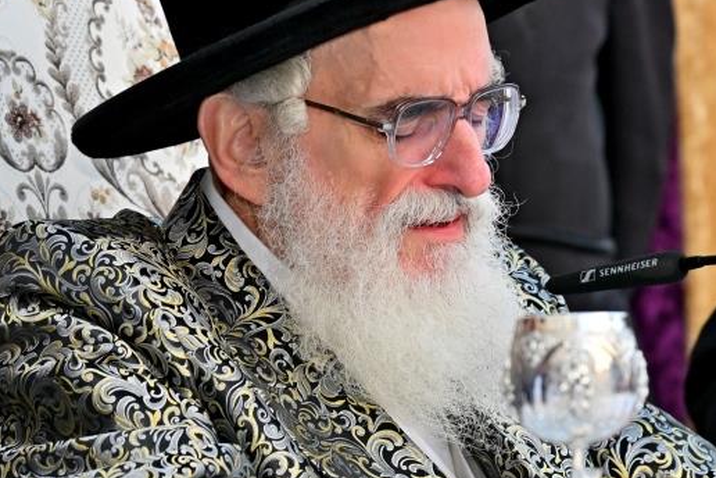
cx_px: 255
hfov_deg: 8.0
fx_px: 5091
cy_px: 211
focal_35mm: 256
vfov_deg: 5.4
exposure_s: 1/200
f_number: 4
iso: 160
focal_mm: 86
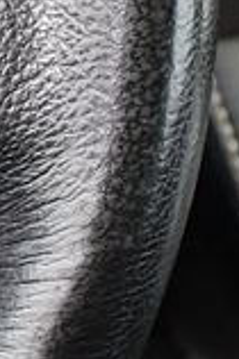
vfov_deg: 14.0
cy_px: 102
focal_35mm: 146
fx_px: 1457
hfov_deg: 9.1
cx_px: -148
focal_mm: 18
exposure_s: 1/60
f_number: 3.5
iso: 3600
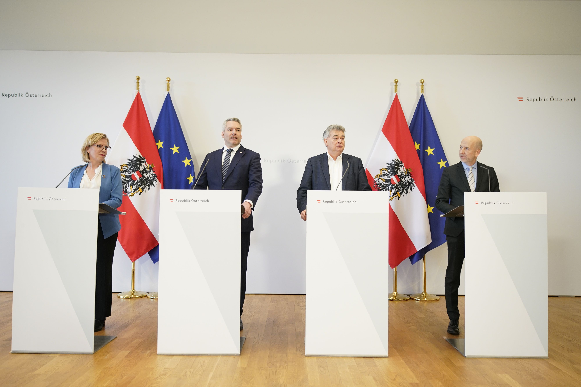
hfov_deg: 61.9
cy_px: 194
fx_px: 484
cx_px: 290
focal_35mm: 30
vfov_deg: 43.6
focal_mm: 30
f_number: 2.8
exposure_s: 1/320
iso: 1600
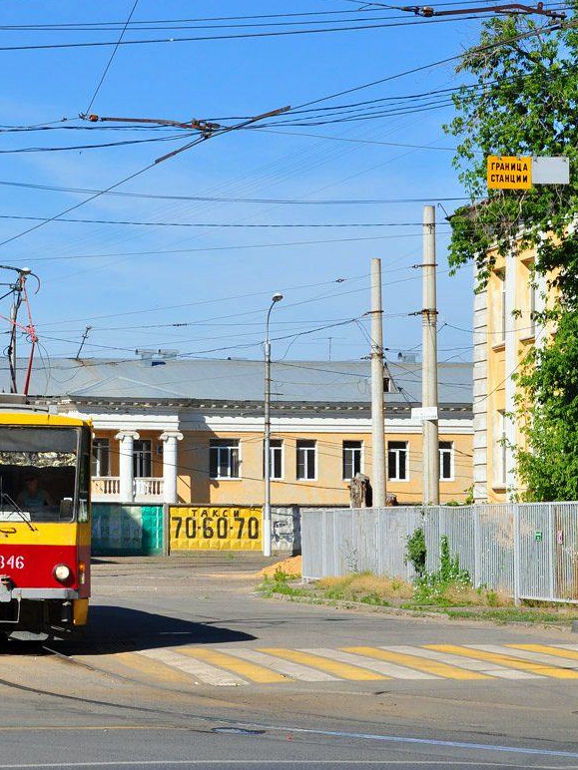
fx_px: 2493
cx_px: -2
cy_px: 392
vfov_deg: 17.6
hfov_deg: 13.0
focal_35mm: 112
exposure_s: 1/320
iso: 200
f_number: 10
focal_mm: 50
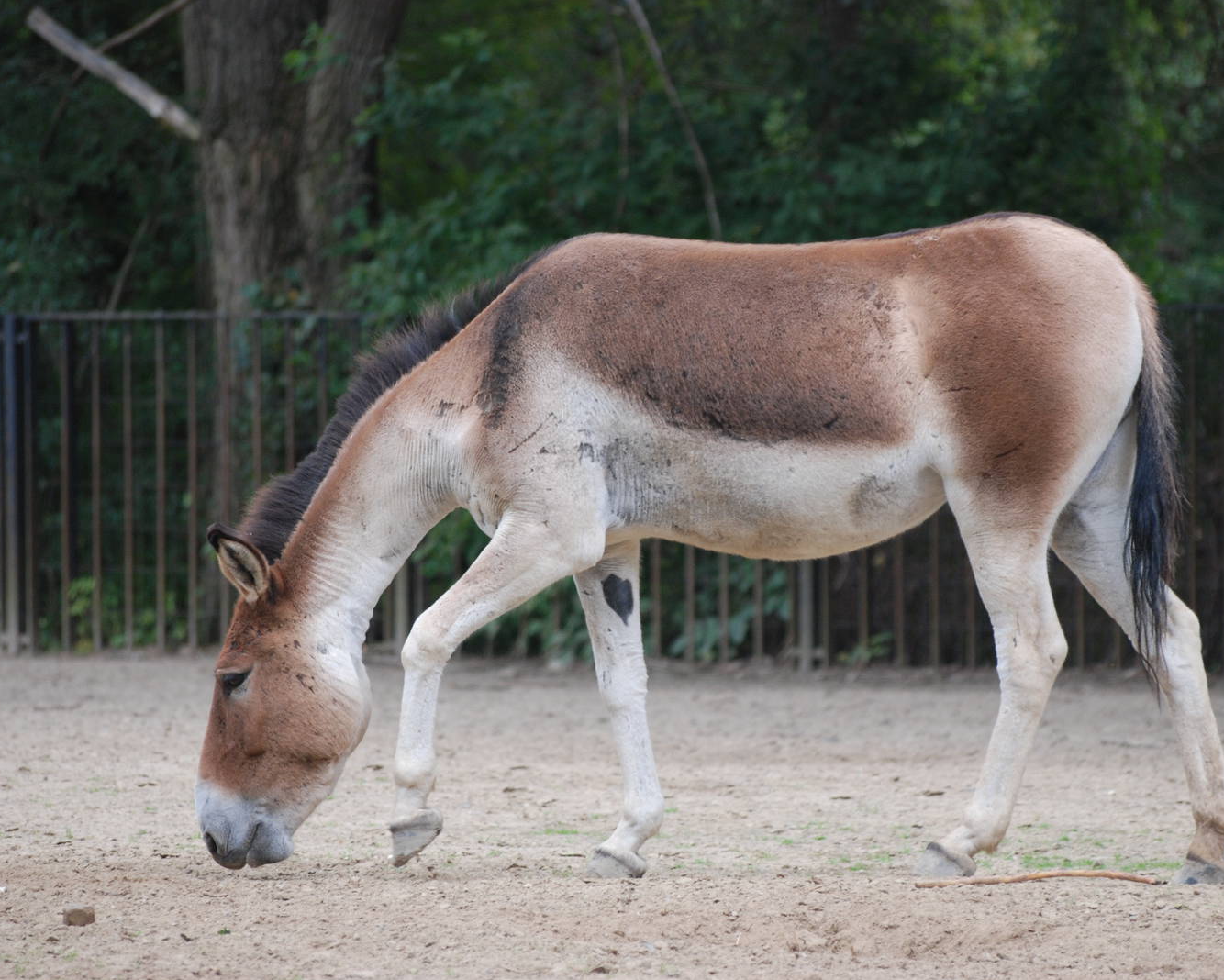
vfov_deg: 4.7
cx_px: 690
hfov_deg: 5.9
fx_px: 11942
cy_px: 490
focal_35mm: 330
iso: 400
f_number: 5
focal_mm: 195
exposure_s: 1/250
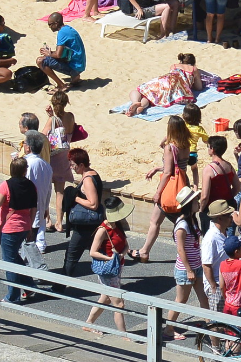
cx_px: 203
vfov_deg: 6.8
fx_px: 3042
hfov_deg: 4.5
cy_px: 37
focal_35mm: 303
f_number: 5
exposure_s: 1/1000
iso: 100
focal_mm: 30
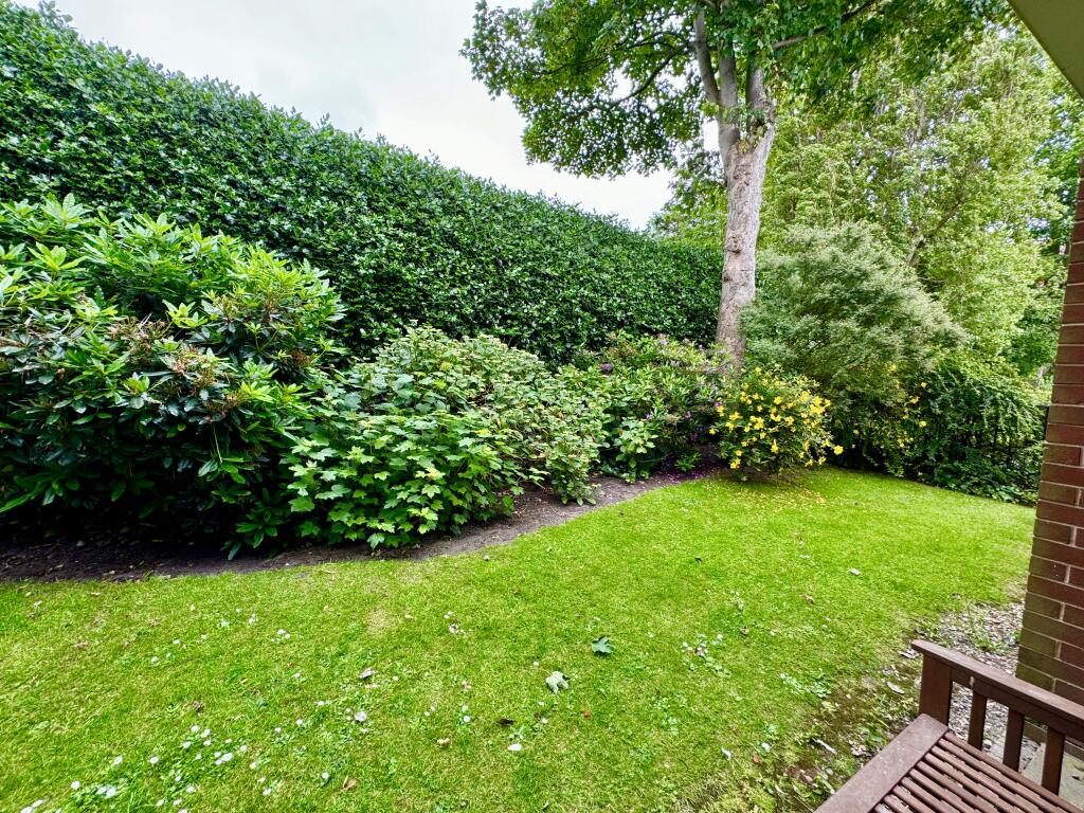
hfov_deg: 102.1
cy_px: 406
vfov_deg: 85.7
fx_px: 438
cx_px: 542
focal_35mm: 14
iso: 50
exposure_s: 1/99
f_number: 2.2
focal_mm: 2.22
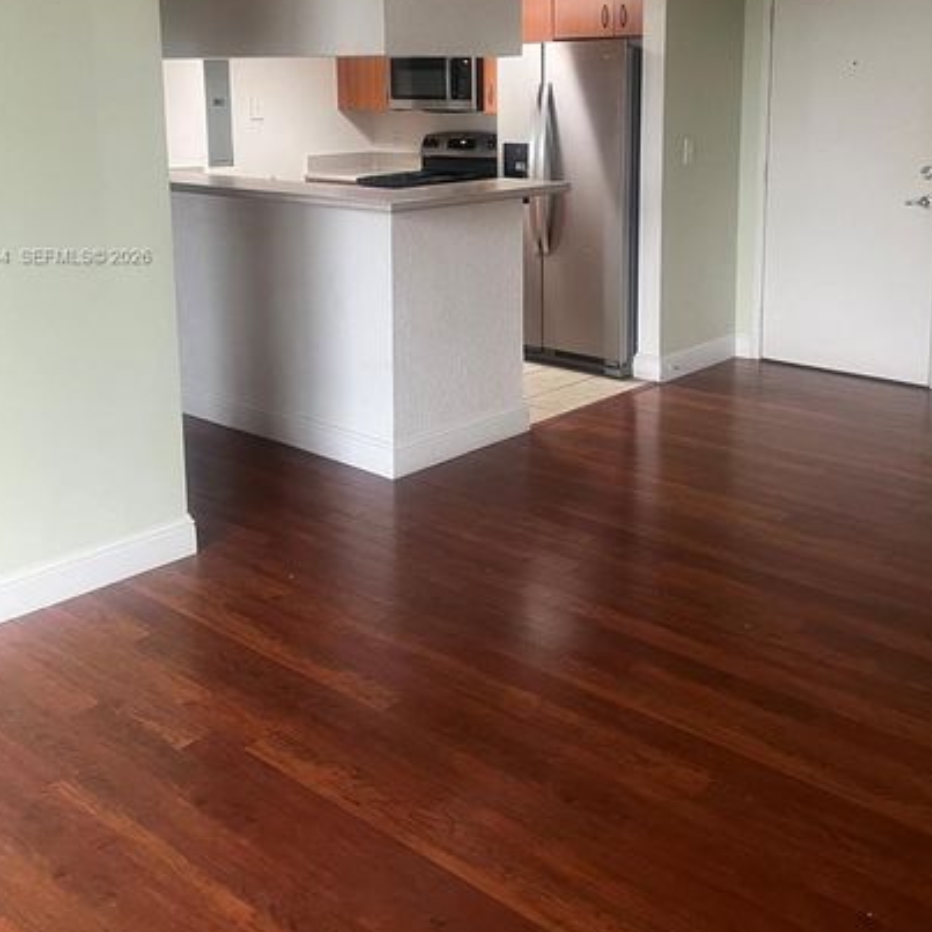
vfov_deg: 42.8
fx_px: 1158
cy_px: 258
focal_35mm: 38
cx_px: 490
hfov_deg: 43.8
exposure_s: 1/60
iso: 160
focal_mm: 5.7
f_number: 1.5
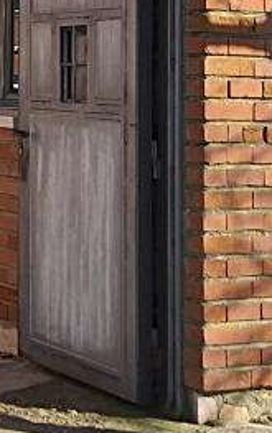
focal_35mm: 100
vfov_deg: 20.0
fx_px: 1183
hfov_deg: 11.7
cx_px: -284
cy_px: -15
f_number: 1.8
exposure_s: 1/2092
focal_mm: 5.5
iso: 40
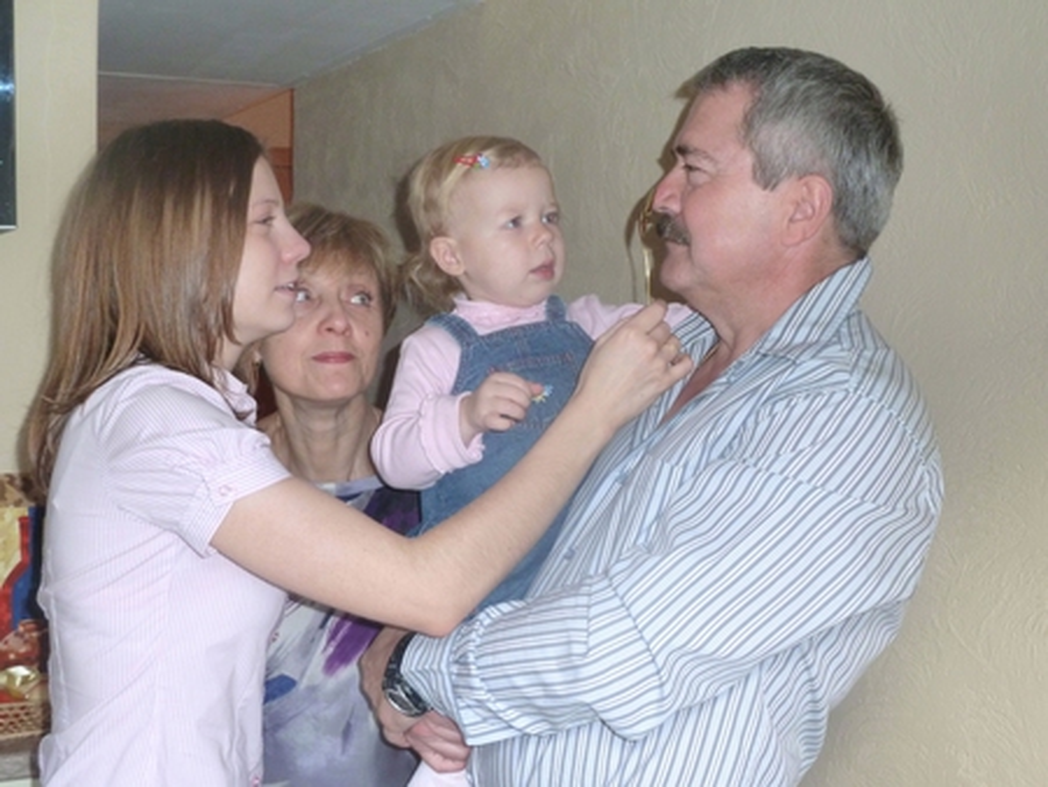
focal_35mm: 48
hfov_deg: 39.6
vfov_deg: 30.3
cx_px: 524
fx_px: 1454
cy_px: 394
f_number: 3.8
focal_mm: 7.9
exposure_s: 1/30
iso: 320
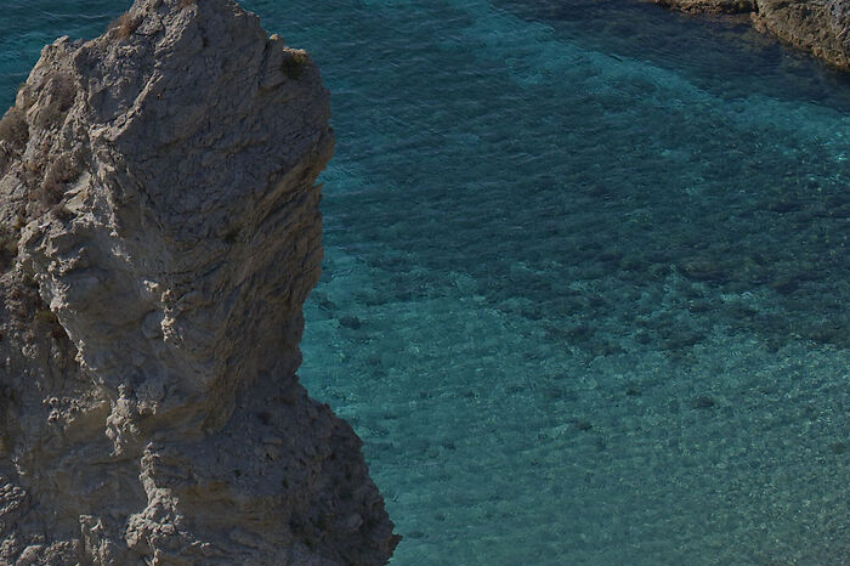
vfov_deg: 5.3
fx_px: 6065
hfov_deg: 8.0
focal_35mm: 257
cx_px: -67
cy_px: 17
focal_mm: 50
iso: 200
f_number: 8
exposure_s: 1/500
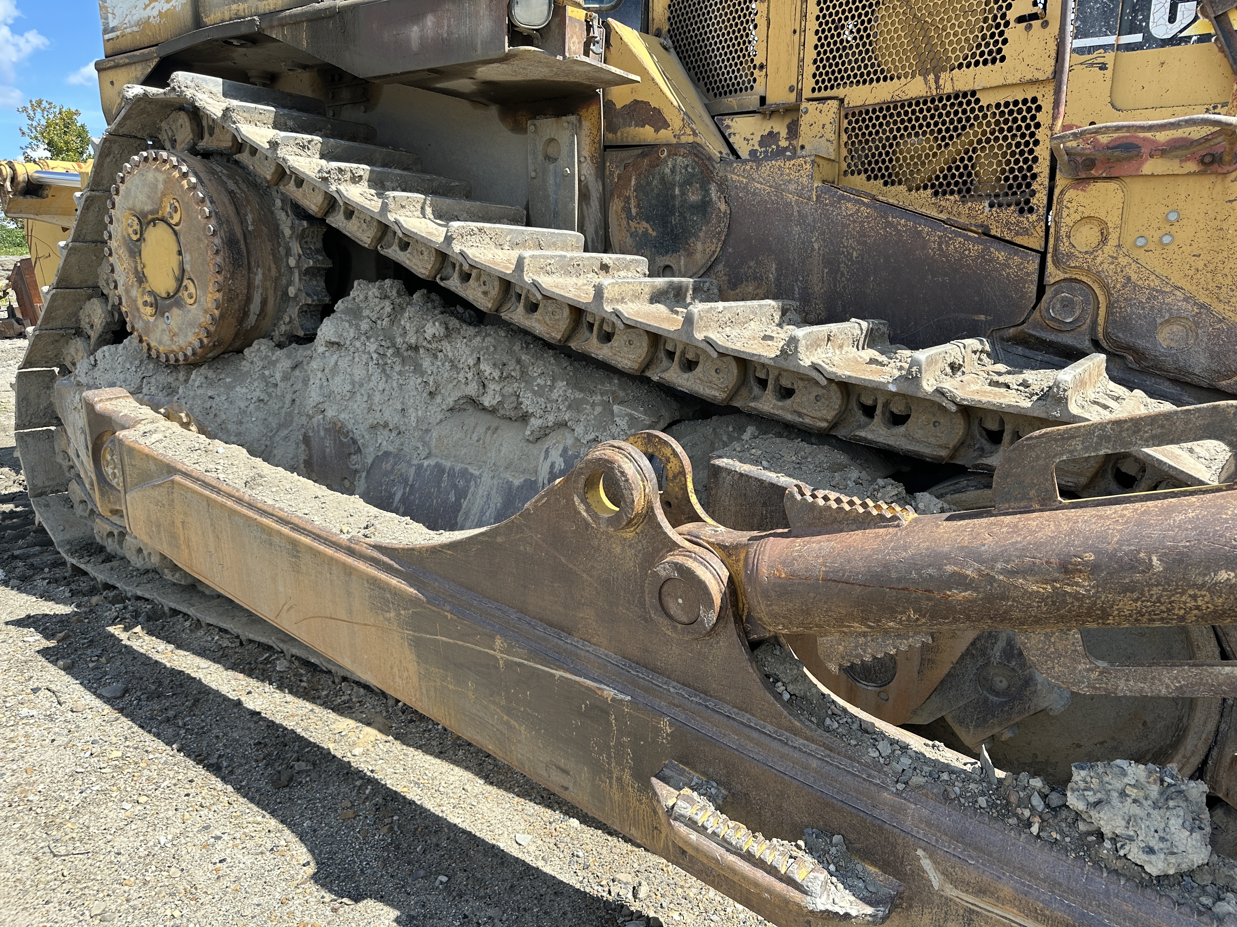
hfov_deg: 71.6
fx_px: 858
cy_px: 464
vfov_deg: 56.8
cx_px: 618
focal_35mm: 24
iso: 80
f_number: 1.78
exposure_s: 1/1517
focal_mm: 6.86
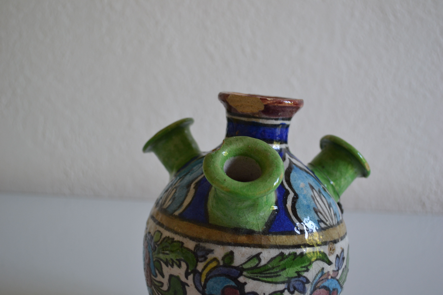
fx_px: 591
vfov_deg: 28.1
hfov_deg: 41.1
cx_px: 222
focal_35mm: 48
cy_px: 148
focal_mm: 32
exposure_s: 1/30
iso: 400
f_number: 4.8
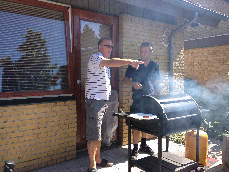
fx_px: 232
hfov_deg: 52.6
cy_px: 86
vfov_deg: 40.7
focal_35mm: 35
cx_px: 114
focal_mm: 4.28
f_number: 2.4
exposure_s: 1/563
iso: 50
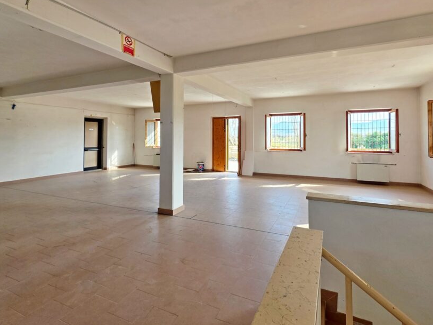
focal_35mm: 16
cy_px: 134
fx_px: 200
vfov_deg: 77.4
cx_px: 240
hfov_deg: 94.2
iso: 40
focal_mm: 2.2
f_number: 1.9
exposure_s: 1/100
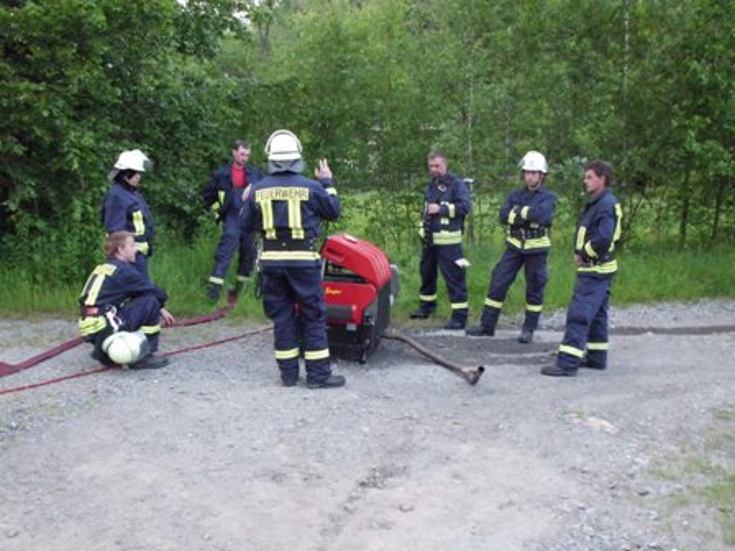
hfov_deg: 51.4
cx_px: 368
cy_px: 276
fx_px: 764
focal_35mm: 36
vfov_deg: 39.7
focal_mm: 6.3
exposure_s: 1/100
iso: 400
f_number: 2.9
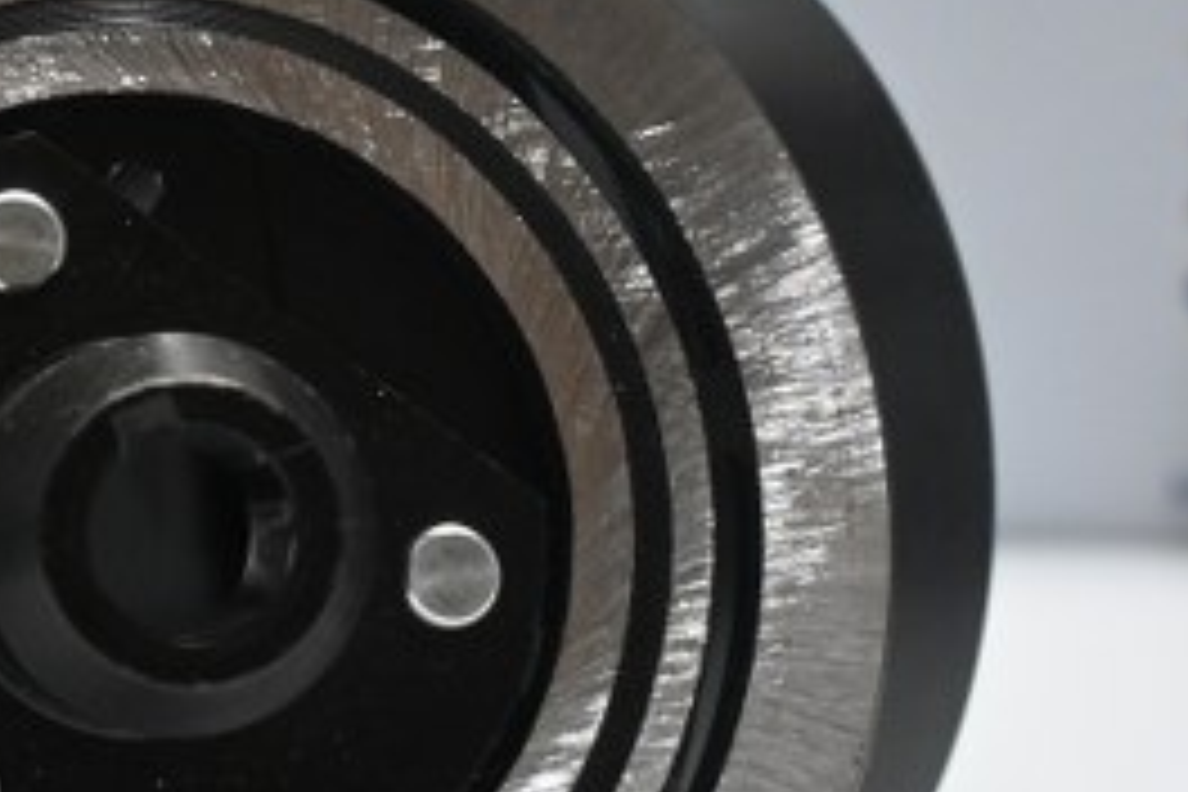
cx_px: -72
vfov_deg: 12.1
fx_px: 3746
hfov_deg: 17.5
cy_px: 344
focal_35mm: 114
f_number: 4.2
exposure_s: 1/125
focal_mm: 25
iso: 1600
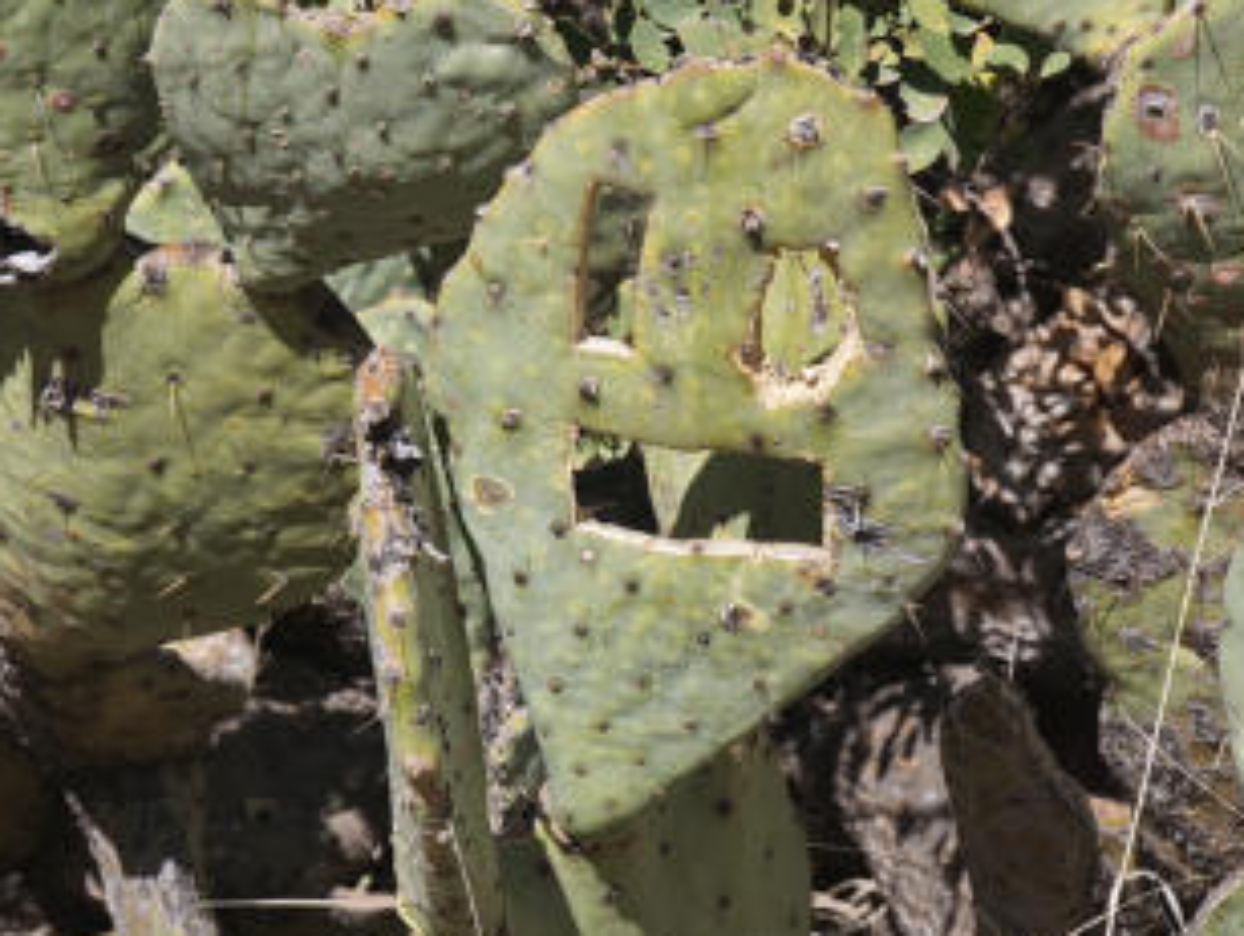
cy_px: 430
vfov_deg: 9.6
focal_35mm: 155
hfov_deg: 12.7
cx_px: 638
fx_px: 5577
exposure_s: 1/500
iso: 200
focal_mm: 60
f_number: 8
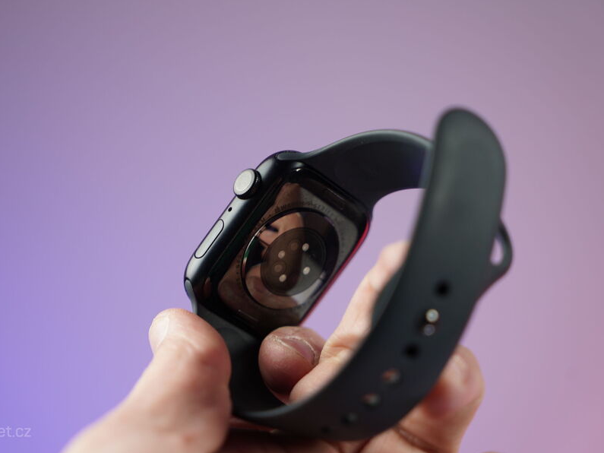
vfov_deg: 20.4
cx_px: 261
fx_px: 1256
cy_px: 211
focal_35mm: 72
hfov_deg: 27.0
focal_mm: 62
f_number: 4
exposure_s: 1/50
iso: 160
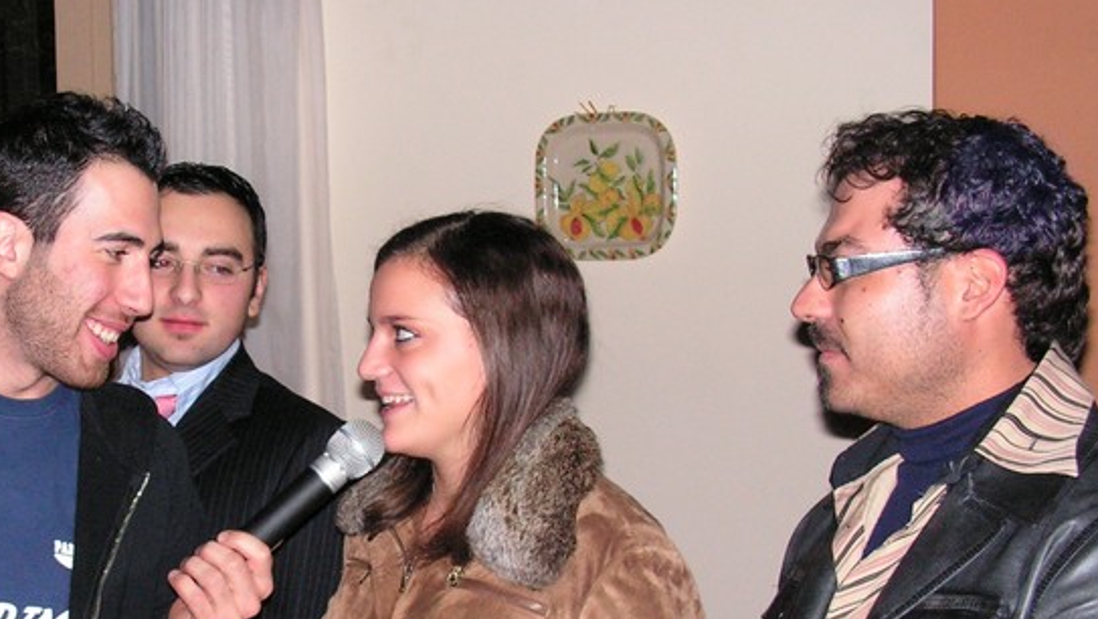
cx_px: 299
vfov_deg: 15.6
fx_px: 2243
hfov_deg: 27.2
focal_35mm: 77
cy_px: 471
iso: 200
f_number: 3.2
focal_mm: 8.1
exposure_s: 1/40
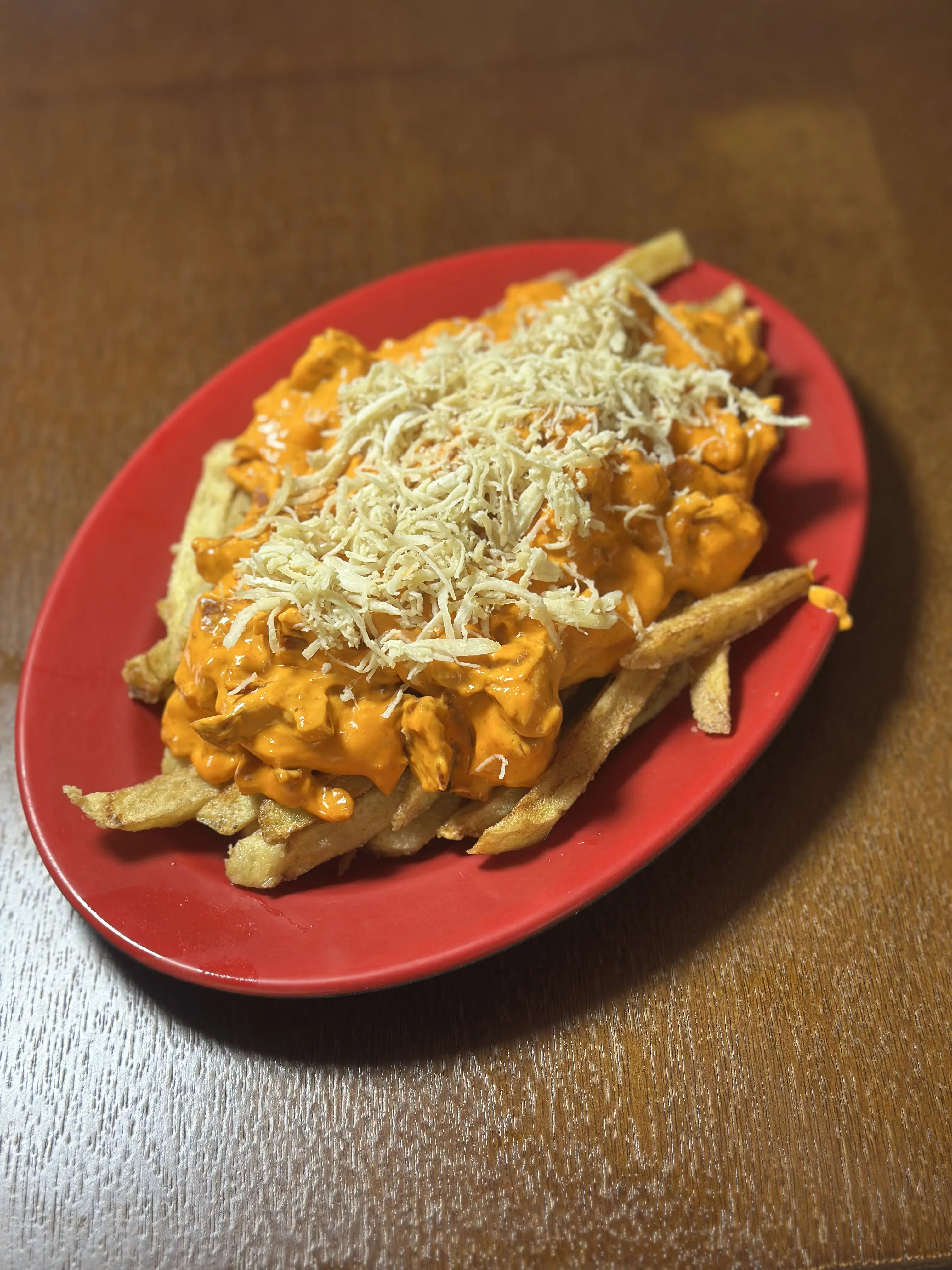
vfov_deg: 39.7
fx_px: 1760
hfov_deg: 30.3
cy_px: 635
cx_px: 476
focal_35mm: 48
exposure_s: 1/132
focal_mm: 6.86
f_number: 1.78
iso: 64
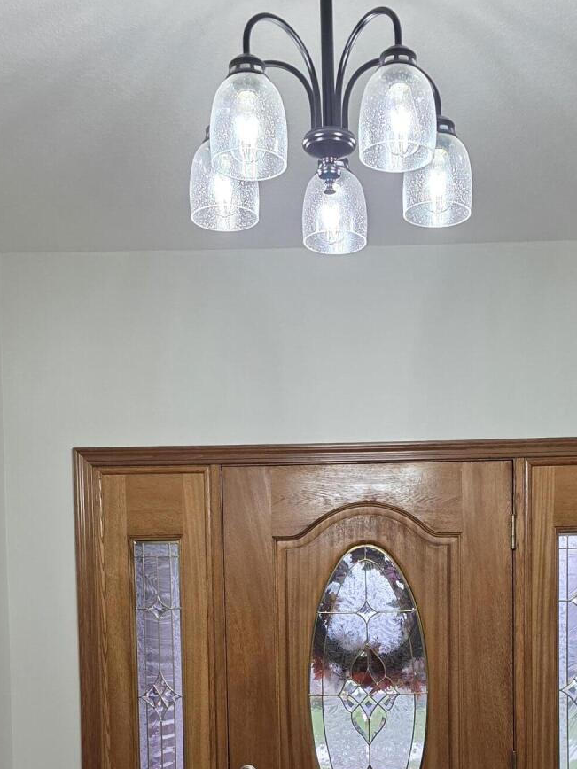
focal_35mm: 53
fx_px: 1178
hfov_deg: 27.4
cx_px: 370
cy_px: 726
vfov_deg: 33.7
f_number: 1.7
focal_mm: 6.3
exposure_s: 1/120
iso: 200
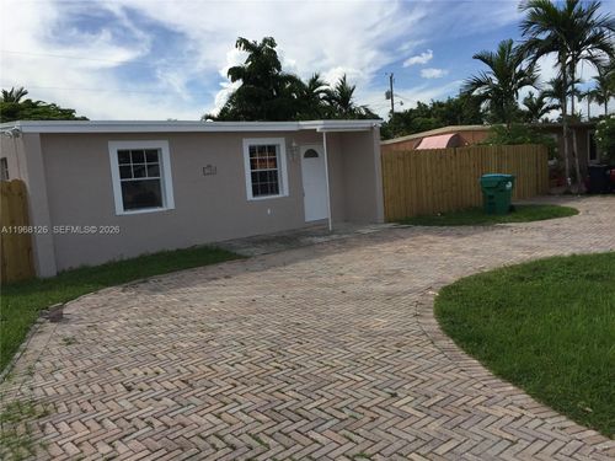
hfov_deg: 61.7
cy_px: 230
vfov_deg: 48.2
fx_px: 515
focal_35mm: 29
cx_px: 308
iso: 32
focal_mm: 4.15
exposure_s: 1/3049
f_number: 2.2
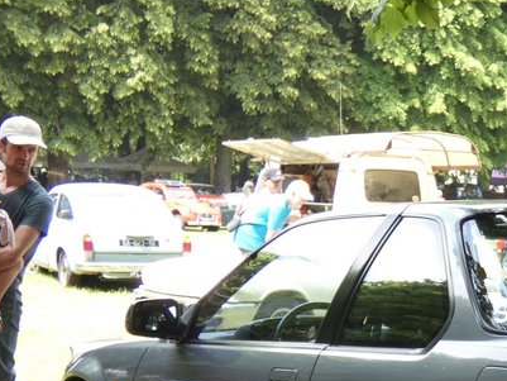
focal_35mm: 92
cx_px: 614
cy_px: 377
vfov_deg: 15.8
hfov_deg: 19.9
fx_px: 1348
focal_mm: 6.5
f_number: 3.5
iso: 80
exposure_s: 1/125
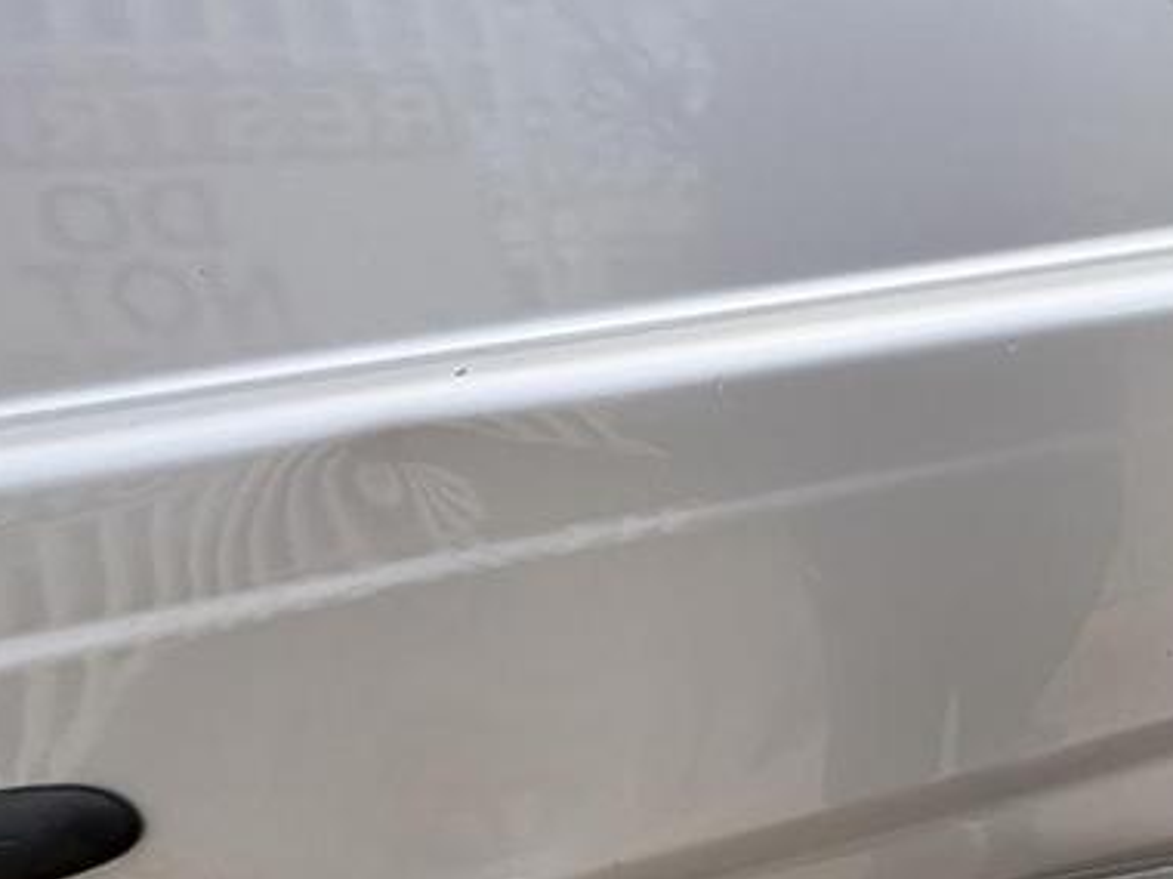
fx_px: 1118
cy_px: 685
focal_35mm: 33
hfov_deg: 43.8
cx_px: 1266
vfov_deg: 41.4
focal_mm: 2.22
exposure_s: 1/309
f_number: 2.2
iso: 40
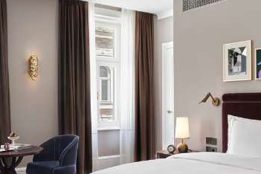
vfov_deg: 28.6
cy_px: 97
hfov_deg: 41.8
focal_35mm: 47
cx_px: 108
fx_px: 341
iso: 400
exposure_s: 1/2.5
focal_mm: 41.1
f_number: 16
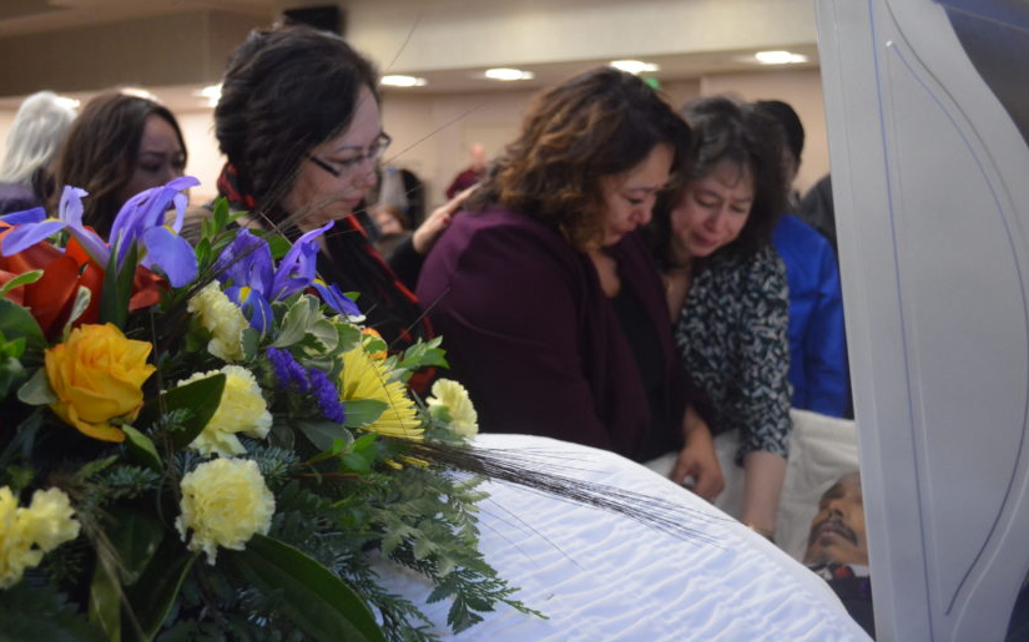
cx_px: 513
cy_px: 304
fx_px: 1205
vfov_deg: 29.8
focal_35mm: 43
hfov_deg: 46.2
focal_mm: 28
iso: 2000
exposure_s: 1/30
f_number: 4.5
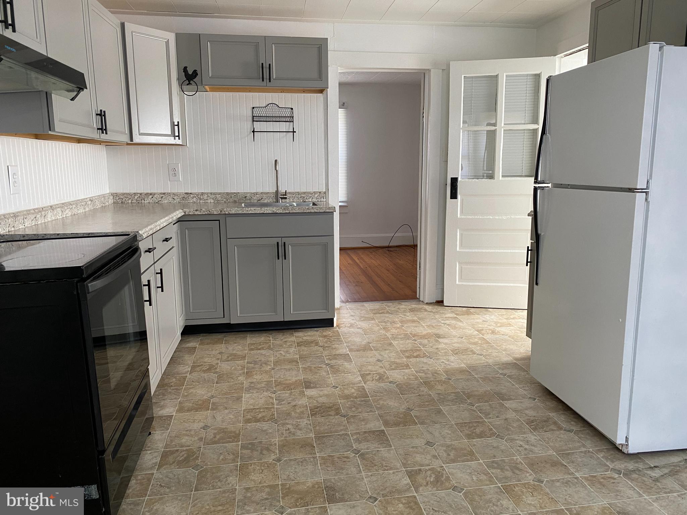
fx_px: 516
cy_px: 258
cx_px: 344
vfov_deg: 53.1
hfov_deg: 67.3
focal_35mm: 26
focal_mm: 4.25
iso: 125
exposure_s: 1/60
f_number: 1.8
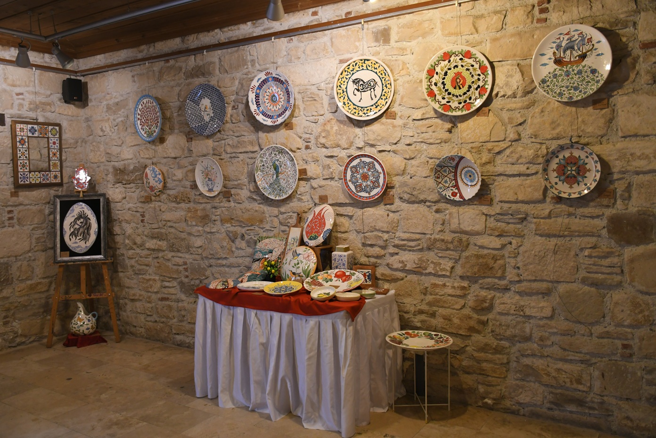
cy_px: 219
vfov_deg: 43.6
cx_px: 328
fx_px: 547
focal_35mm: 30
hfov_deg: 61.9
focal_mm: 20
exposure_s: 1/60
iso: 1250
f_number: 4
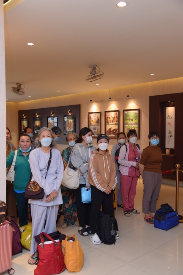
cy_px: 138
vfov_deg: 54.4
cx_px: 92
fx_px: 267
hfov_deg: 37.8
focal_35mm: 35
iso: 640
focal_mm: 35
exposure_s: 1/125
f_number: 5.6
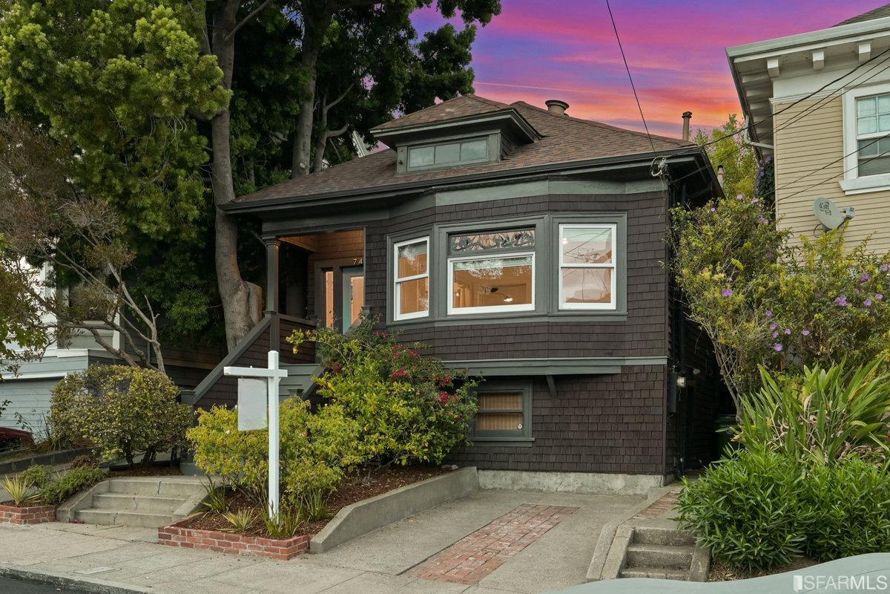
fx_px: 816
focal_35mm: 33
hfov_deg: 57.2
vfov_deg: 40.0
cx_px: 445
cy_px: 297
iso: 400
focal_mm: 22
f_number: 8
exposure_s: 1/8
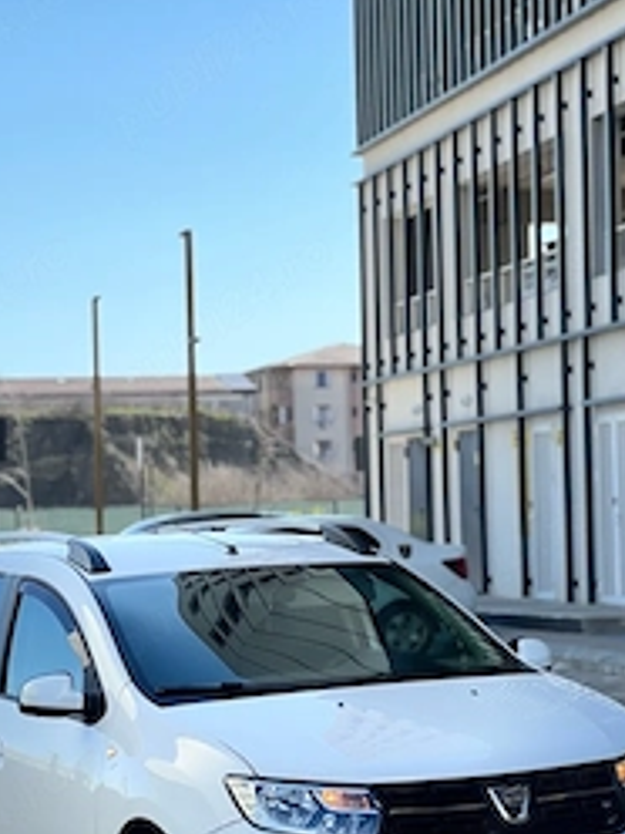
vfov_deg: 15.8
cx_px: 289
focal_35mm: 124
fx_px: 2985
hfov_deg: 12.0
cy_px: 622
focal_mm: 9
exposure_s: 1/218
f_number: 2.8
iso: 32
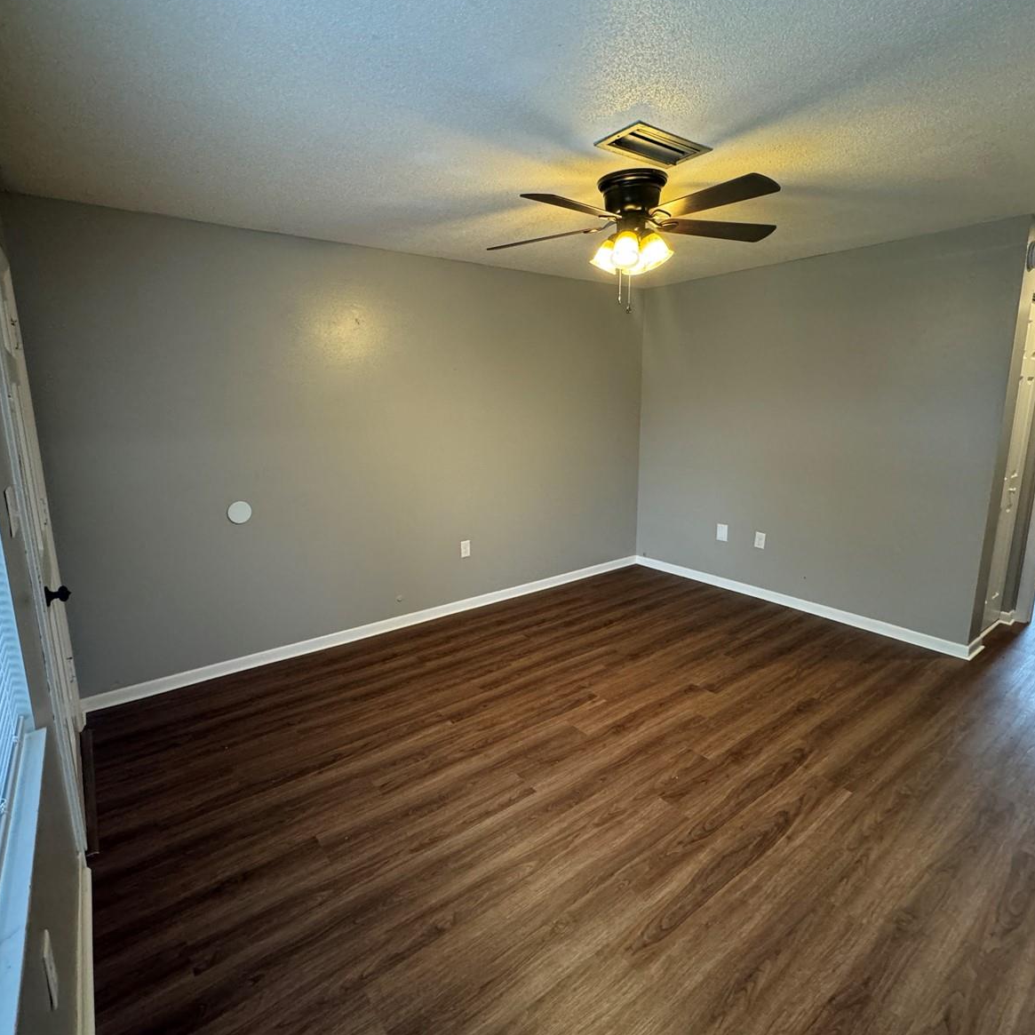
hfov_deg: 83.9
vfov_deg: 84.0
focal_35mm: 17
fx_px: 575
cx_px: 494
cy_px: 506
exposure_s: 1/60
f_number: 2.2
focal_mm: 2.22
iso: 400
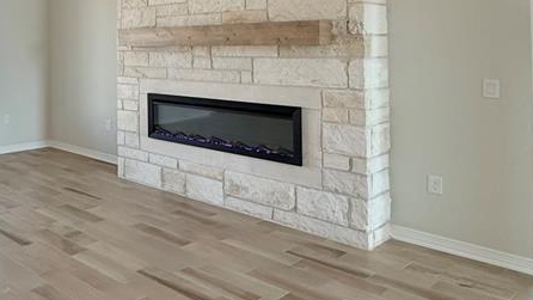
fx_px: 495
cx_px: 12
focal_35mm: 35
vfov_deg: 32.3
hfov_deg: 47.9
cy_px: 39
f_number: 2.2
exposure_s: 1/120
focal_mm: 2.22
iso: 80
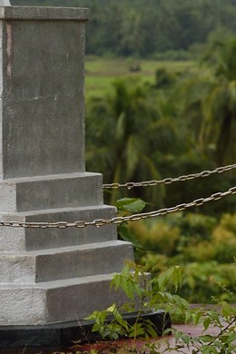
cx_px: -155
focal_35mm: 418
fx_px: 4110
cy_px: -295
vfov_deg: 4.9
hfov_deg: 3.3
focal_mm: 102
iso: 800
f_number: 7.1
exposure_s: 1/320
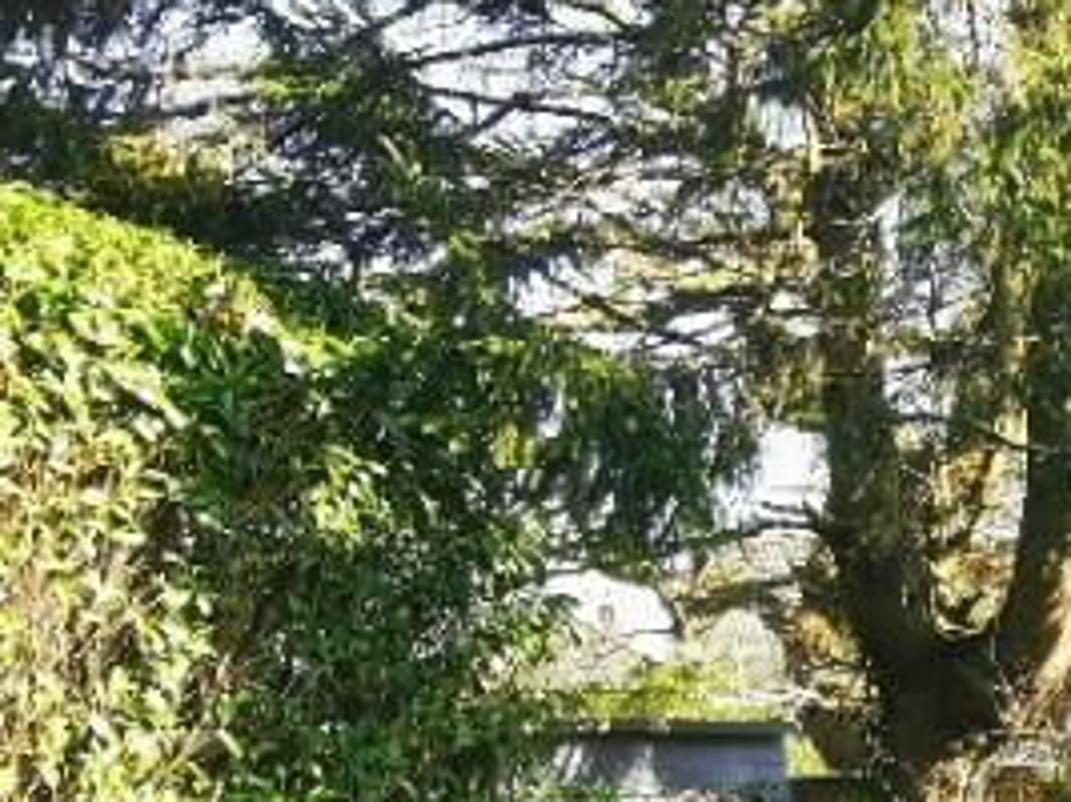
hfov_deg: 23.4
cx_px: 1412
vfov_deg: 19.2
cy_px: 918
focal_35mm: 73
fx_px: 2258
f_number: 2.2
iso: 50
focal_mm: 2.26
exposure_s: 1/153
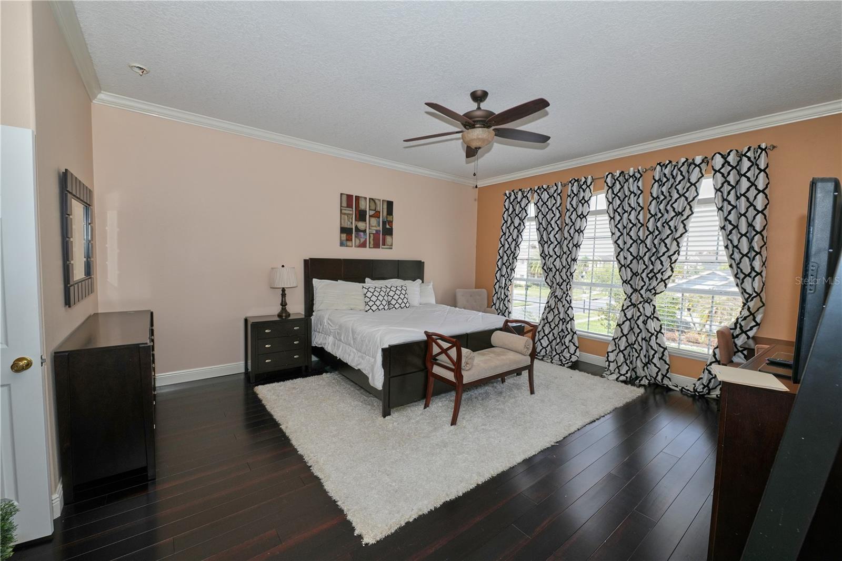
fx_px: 327
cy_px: 280
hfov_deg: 104.3
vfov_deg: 81.2
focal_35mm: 14
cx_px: 421
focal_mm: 14
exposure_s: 1/200
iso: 400
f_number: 7.1
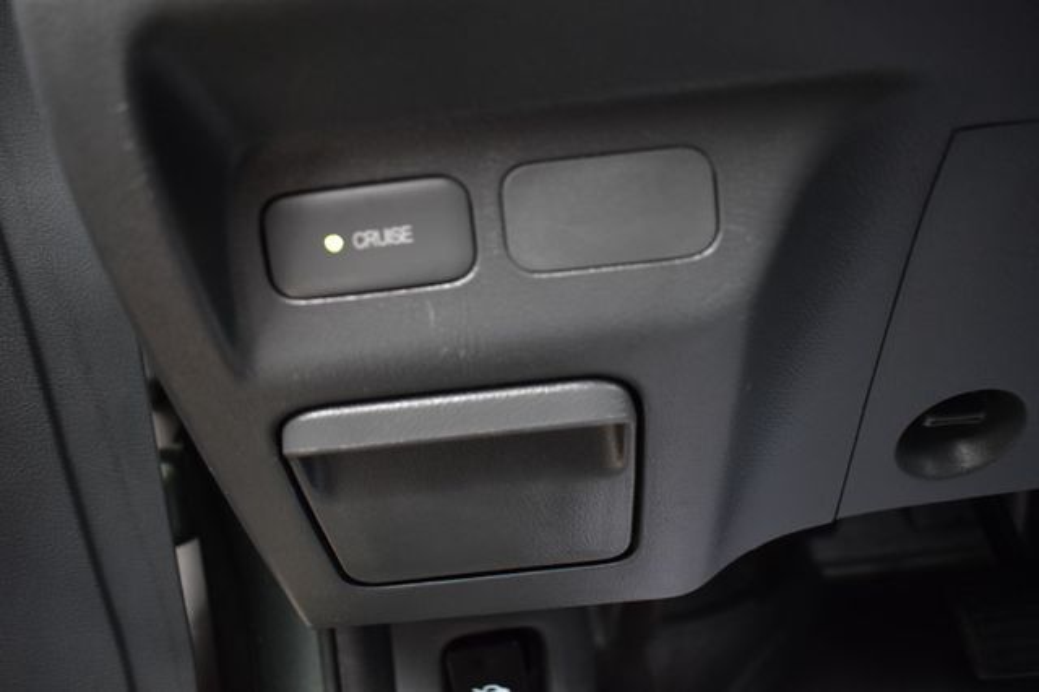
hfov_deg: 57.2
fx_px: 952
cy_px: 346
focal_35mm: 33
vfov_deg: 39.9
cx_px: 520
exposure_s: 1/15
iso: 1600
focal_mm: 22
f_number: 3.8
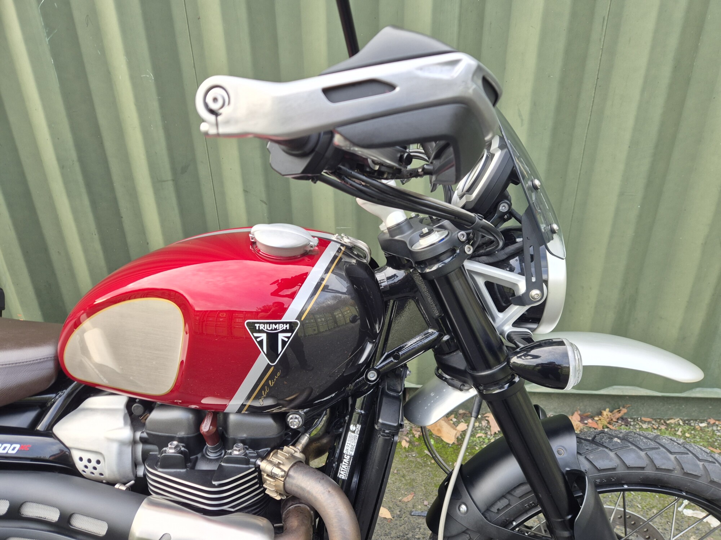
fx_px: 479
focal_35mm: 23
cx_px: 360
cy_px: 270
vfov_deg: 58.9
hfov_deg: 73.9
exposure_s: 1/180
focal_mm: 5.4
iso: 64
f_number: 1.8
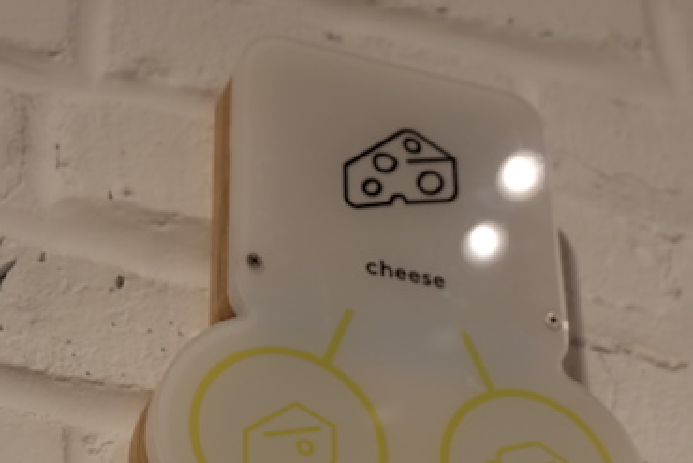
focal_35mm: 86
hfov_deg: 23.6
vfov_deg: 15.8
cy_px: 354
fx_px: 1656
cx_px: 408
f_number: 5
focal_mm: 35.5
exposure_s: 1/60
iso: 800
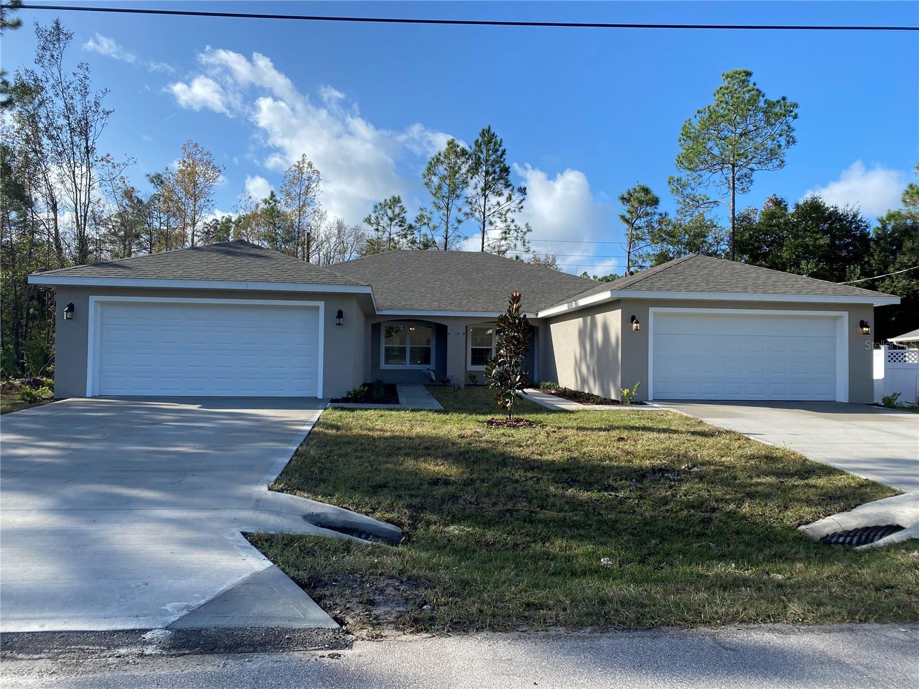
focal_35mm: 26
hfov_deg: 67.3
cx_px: 460
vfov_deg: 53.1
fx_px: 690
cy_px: 344
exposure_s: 1/2183
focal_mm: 4.25
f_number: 1.8
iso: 32
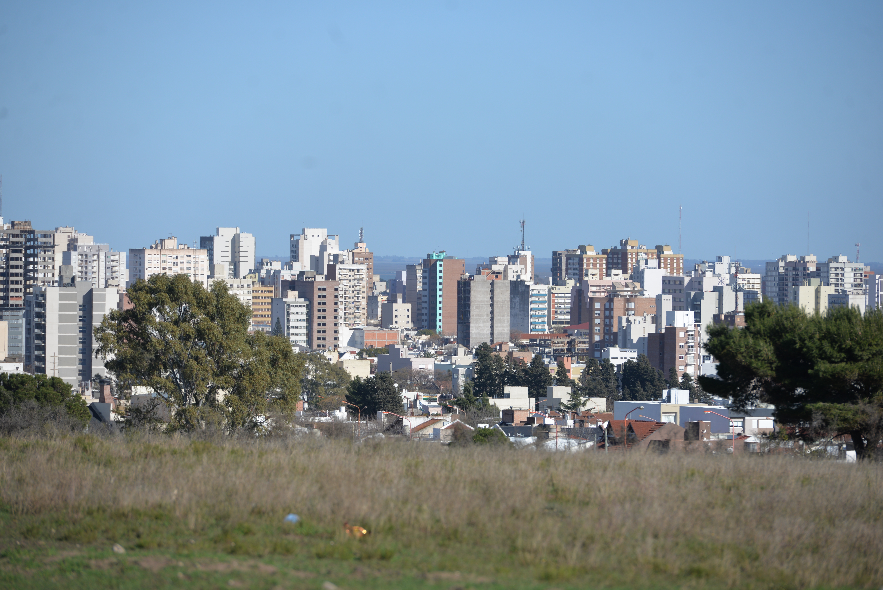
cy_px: 295
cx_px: 442
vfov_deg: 6.9
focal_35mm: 200
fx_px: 4907
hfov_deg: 10.3
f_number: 5
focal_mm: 200
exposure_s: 1/1250
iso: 160
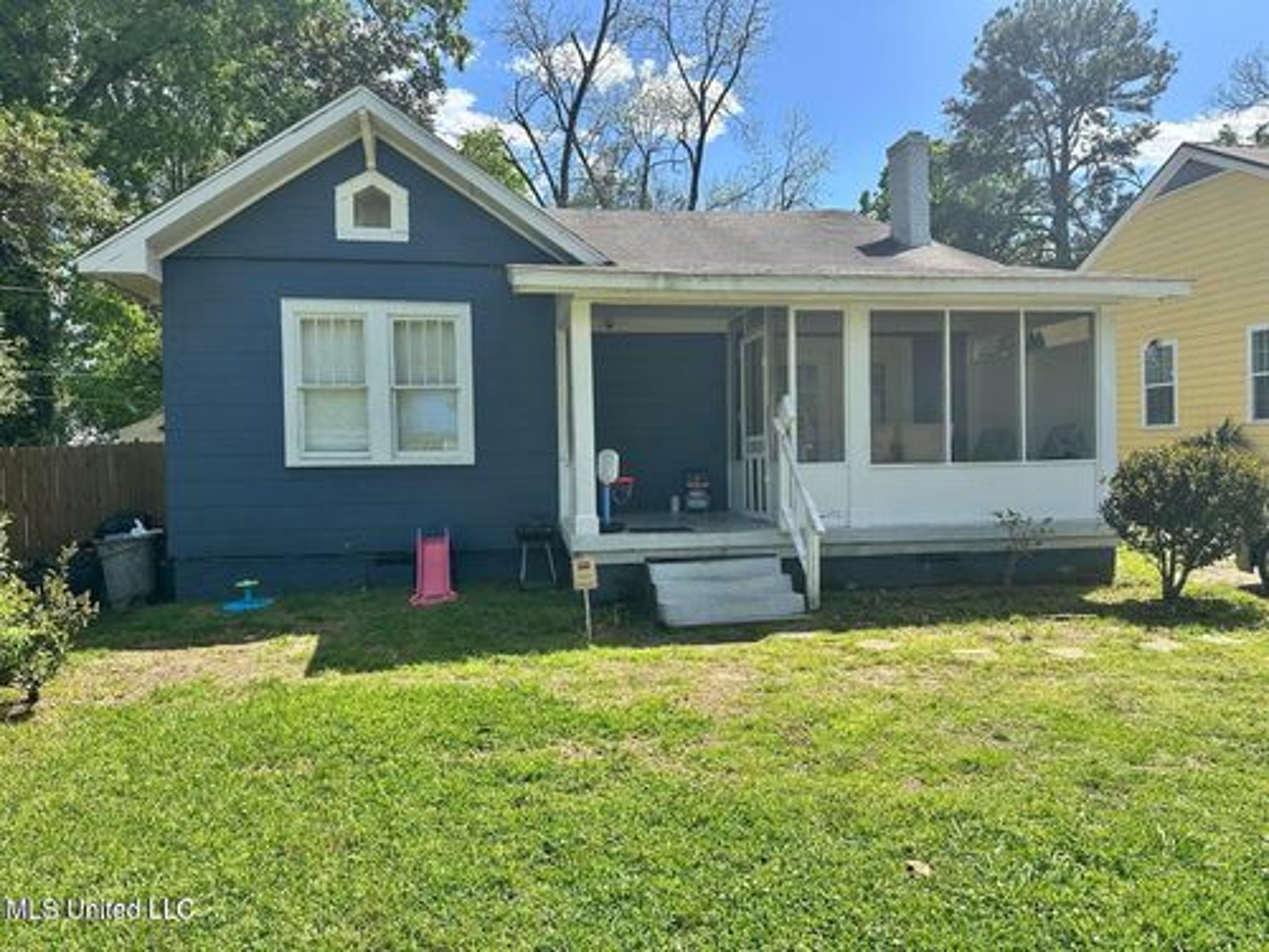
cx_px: 634
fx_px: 880
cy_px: 476
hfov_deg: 71.6
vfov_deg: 56.8
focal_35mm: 24
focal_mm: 6.86
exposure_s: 1/2410
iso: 80
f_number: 1.78
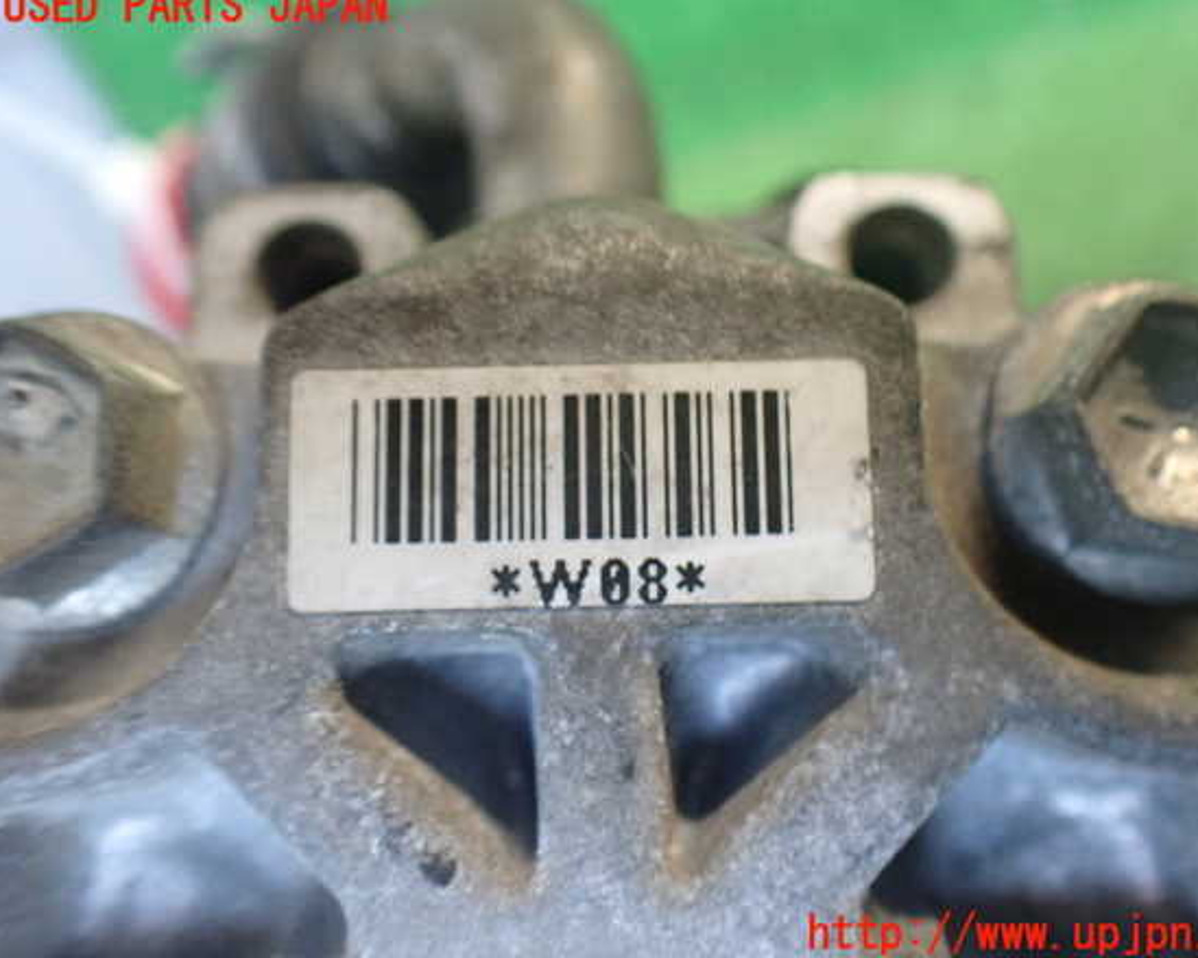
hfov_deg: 55.6
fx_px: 1134
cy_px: 471
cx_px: 646
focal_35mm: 32
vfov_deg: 45.8
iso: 800
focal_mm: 5.4
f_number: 2.3
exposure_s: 1/80
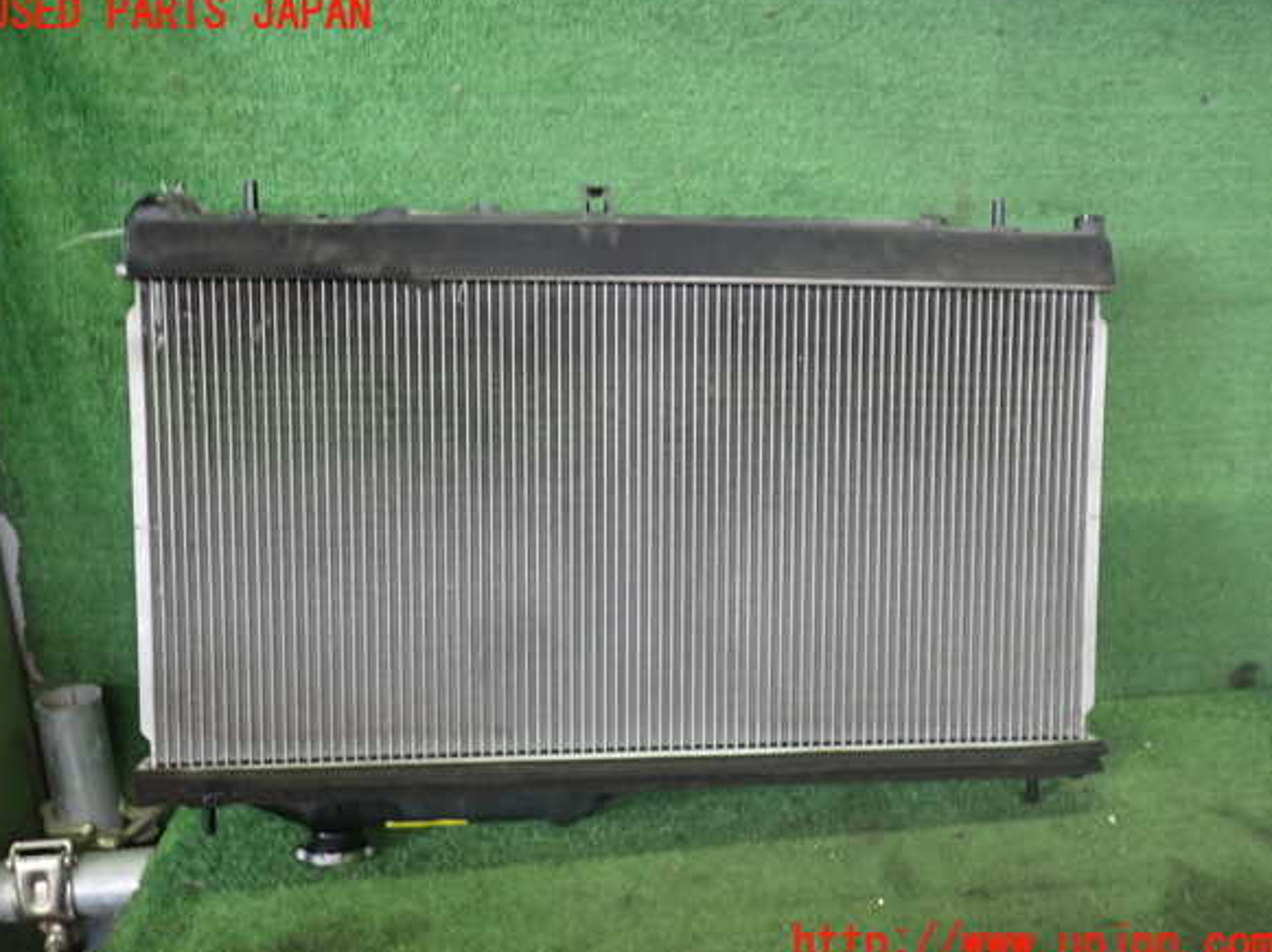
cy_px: 479
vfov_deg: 45.4
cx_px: 631
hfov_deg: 58.4
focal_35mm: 31
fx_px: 1138
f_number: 2.3
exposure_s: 1/30
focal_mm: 5.4
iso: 400
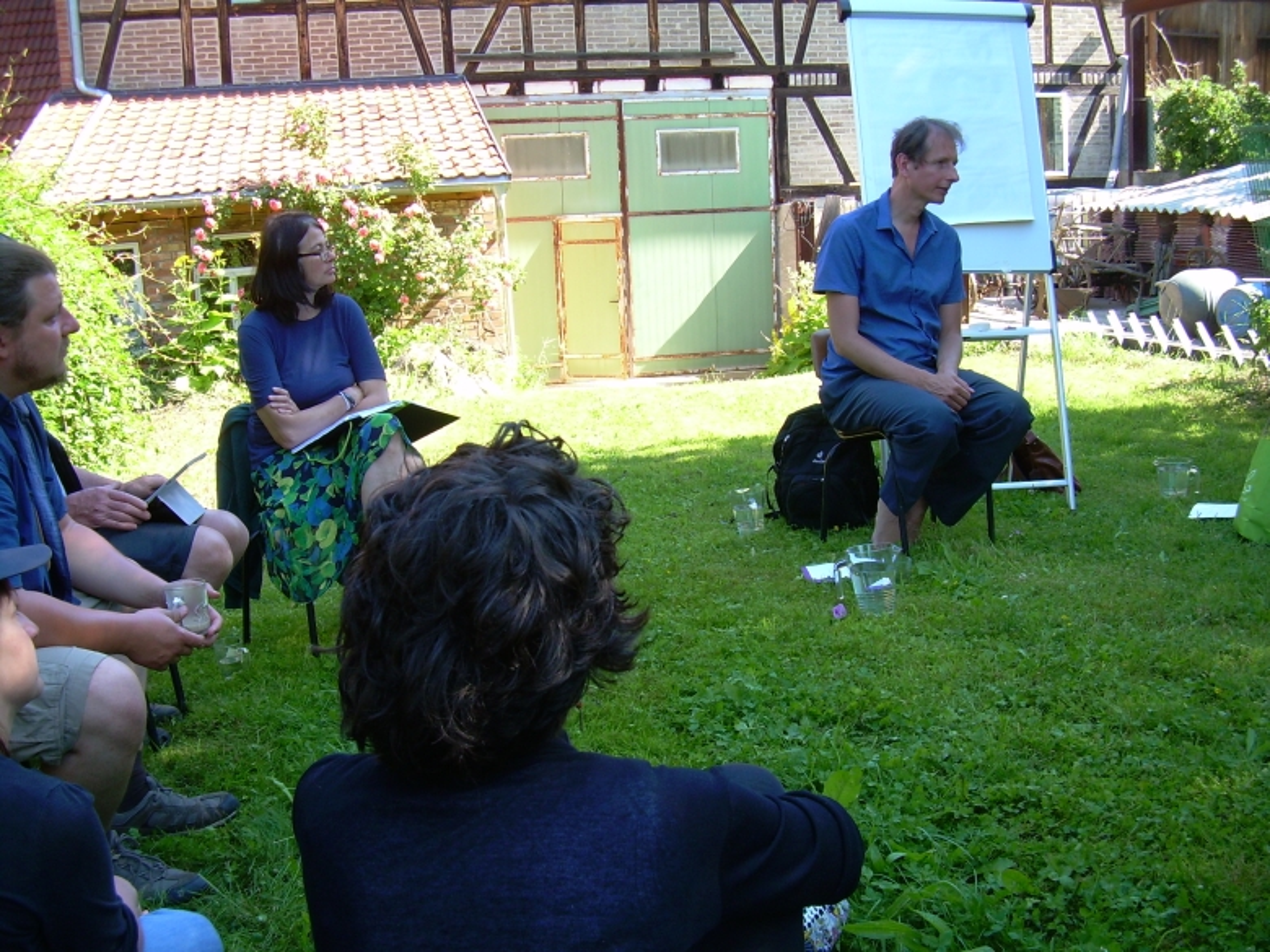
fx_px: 1394
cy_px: 476
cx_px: 635
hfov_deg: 49.0
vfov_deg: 37.7
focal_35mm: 38
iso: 50
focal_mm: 6.3
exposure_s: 1/115
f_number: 2.8
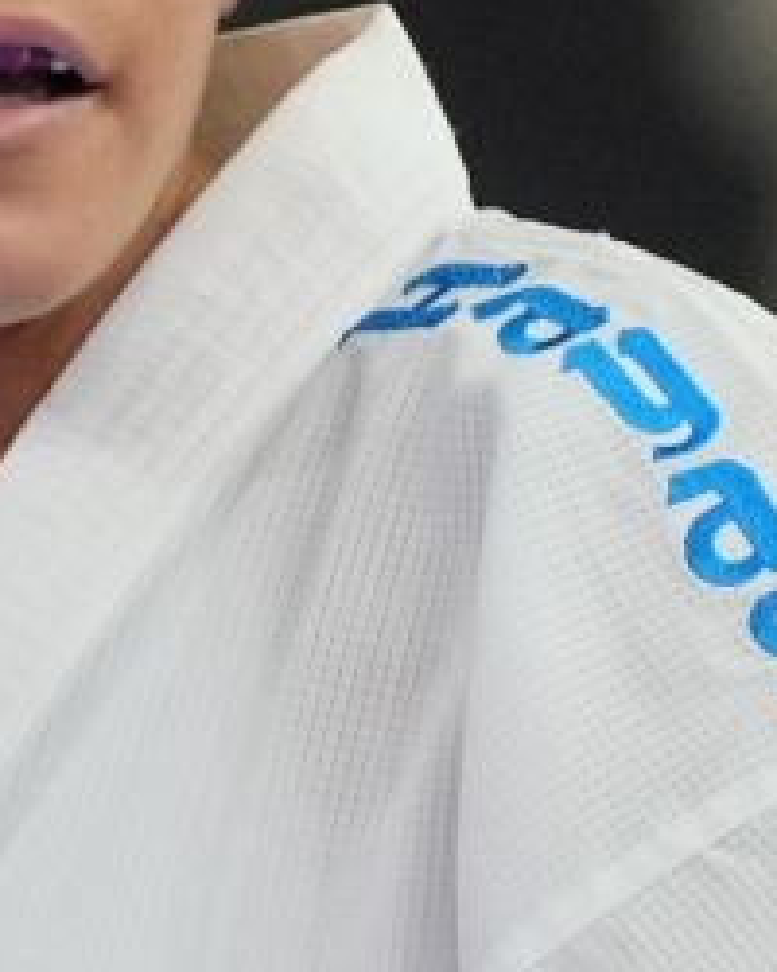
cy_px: 700
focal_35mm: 1869
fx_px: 53725
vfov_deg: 1.0
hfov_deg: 0.8
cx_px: 190
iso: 2000
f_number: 2.8
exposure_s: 1/800
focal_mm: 185
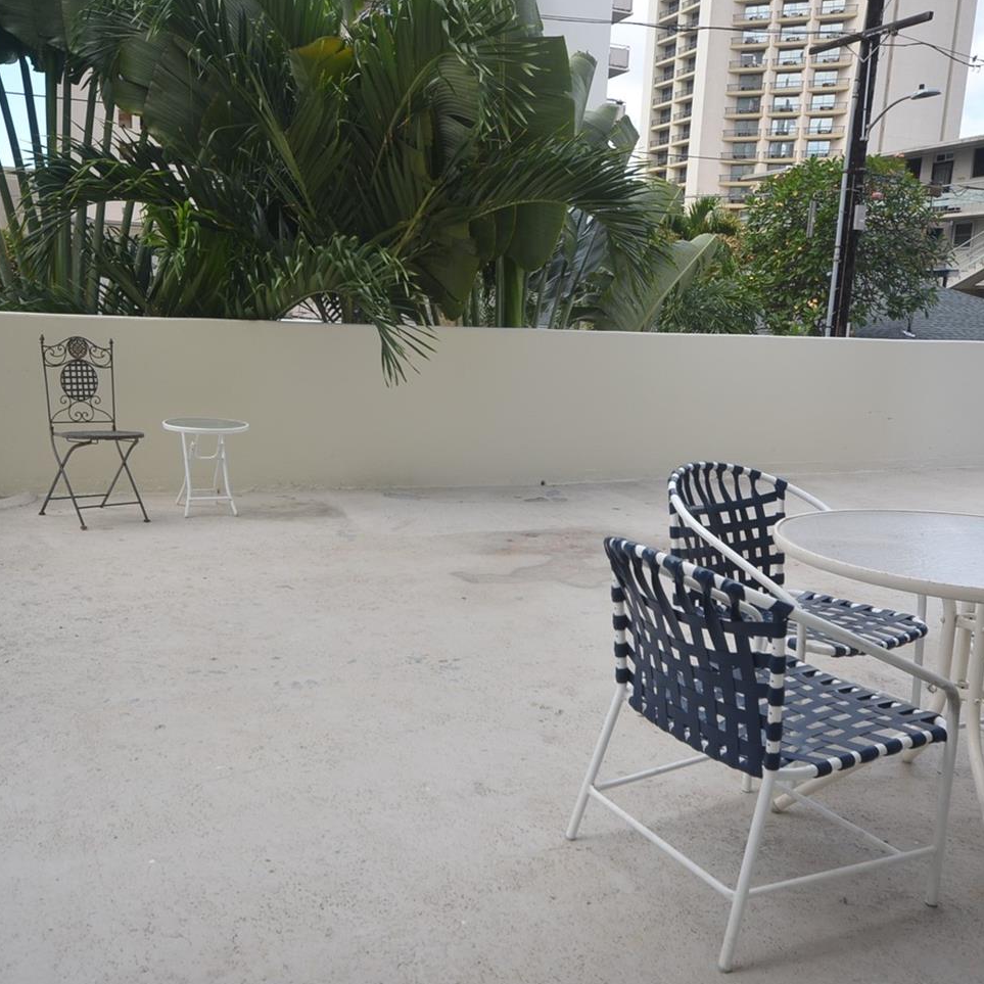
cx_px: 447
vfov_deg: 51.5
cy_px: 486
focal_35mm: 32
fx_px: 1020
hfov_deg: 51.4
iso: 200
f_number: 7.1
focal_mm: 15
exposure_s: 1/200
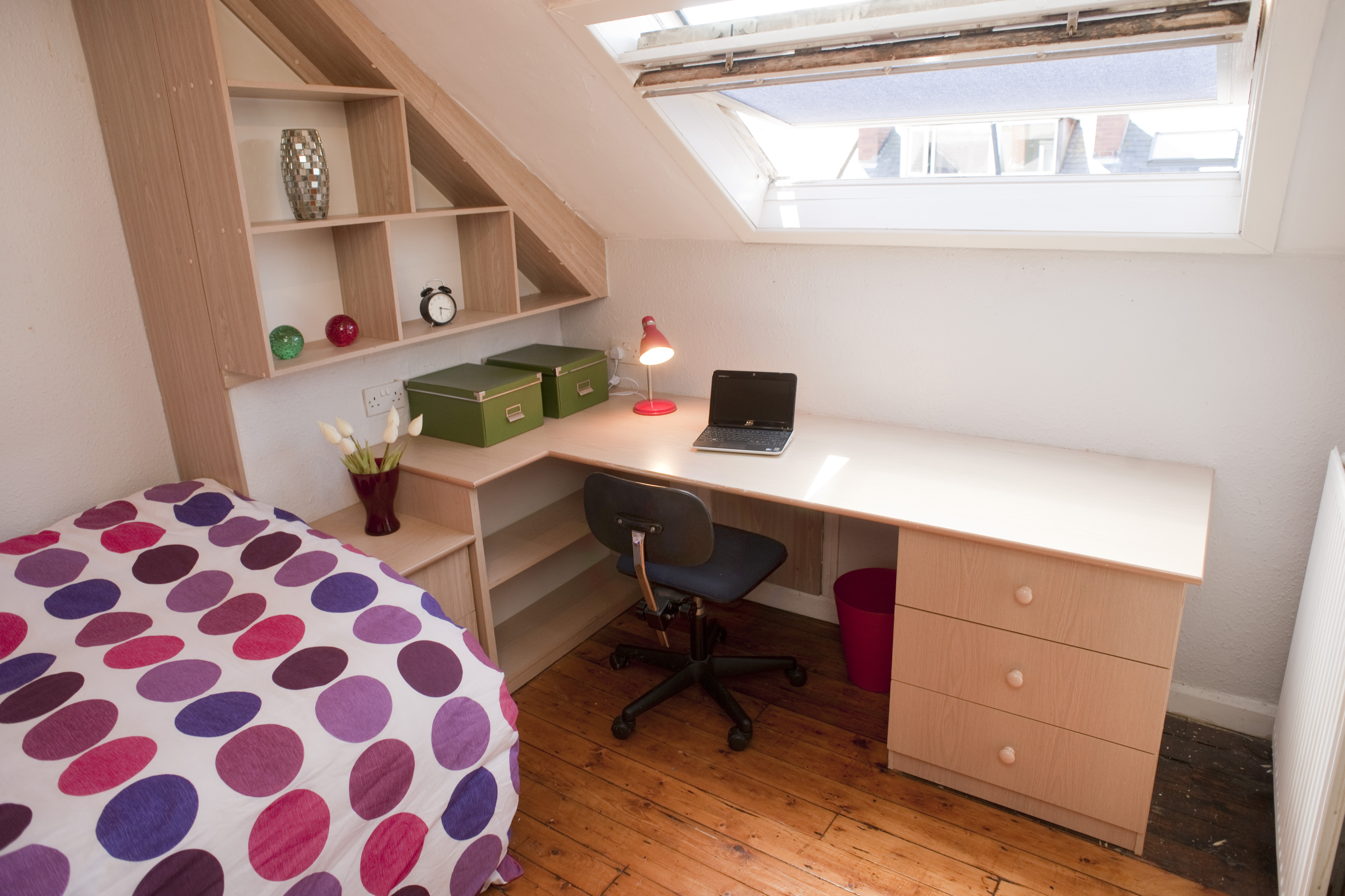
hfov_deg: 78.6
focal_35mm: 22
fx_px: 822
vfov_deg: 57.2
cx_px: 662
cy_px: 434
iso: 200
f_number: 4.5
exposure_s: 1/40
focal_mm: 20
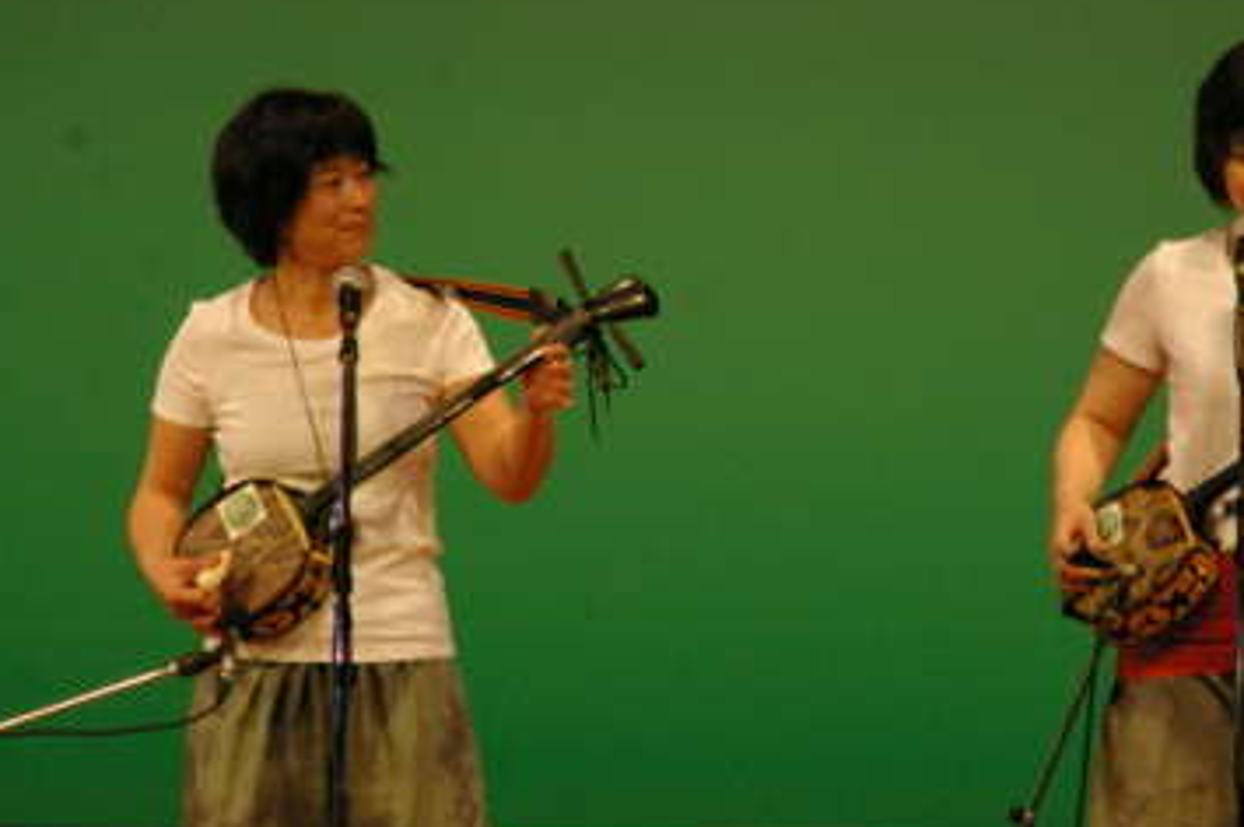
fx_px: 16053
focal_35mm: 465
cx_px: 732
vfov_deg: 3.0
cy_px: 335
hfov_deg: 4.4
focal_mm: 220
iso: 1600
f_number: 5.6
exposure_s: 1/350
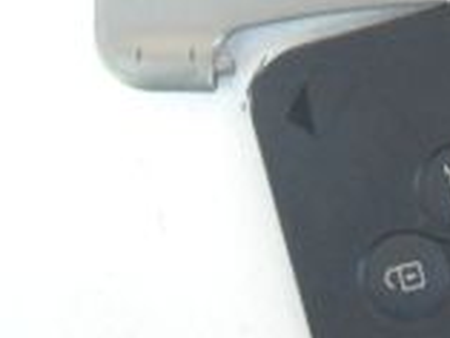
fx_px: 2199
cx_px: 608
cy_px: -107
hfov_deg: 11.3
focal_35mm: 169
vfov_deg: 8.7
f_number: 3.9
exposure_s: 1/10
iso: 400
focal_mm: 9.5
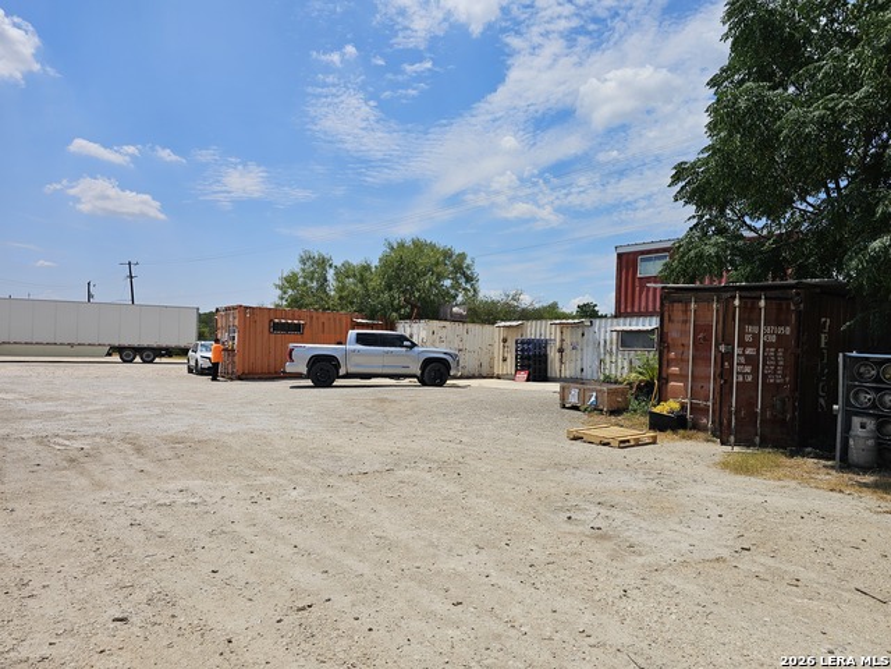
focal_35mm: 23
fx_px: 592
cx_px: 446
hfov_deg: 73.9
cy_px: 334
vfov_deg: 58.9
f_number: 1.7
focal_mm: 6.3
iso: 10
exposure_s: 1/1973
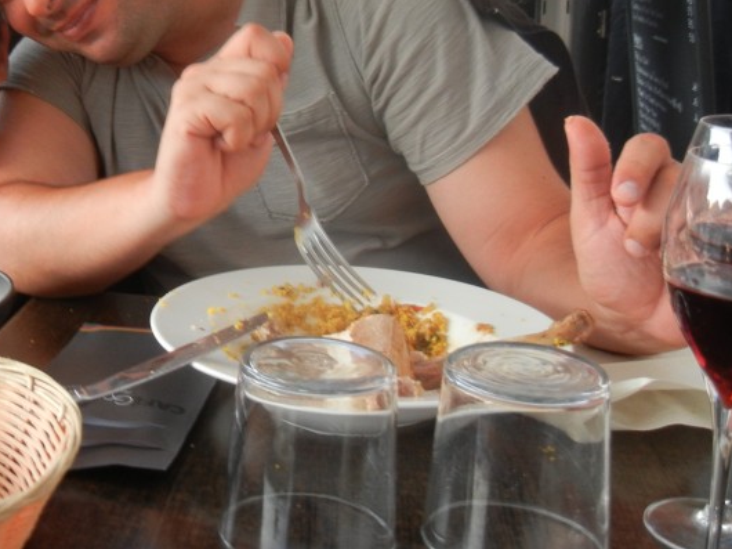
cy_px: 152
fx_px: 1226
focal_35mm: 58
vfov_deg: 25.0
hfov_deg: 32.1
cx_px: 117
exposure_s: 1/2
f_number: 3.5
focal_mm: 5.4
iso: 200
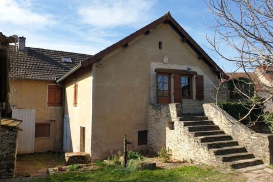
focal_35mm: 28
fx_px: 212
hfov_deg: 65.5
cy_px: 90
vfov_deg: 46.4
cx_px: 136
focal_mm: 4.3
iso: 50
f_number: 2.4
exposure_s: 1/1103
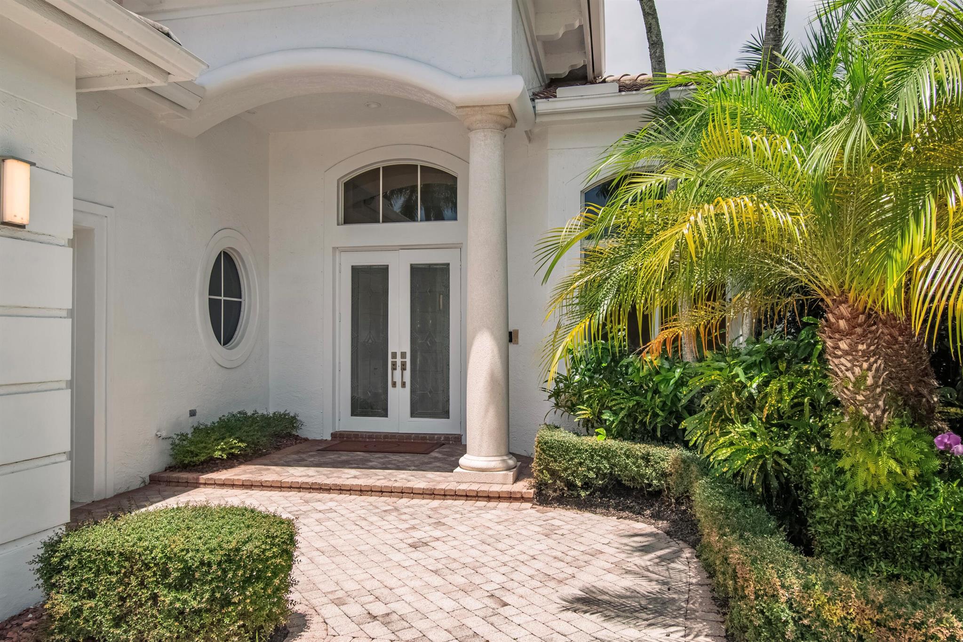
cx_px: 482
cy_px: 321
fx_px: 642
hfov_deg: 73.7
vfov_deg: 53.1
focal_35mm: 24
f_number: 9
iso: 200
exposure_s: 1/320
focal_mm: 16
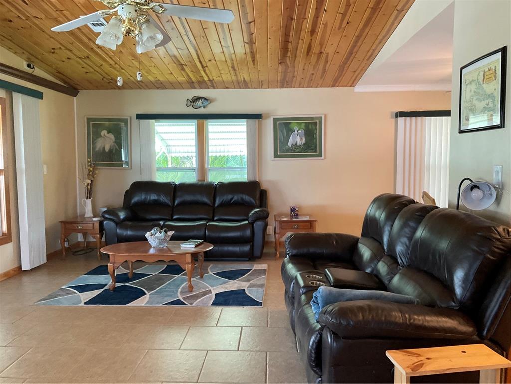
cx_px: 256
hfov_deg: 61.7
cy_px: 192
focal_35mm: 29
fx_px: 428
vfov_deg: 48.2
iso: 160
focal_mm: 3
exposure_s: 1/60
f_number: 1.8
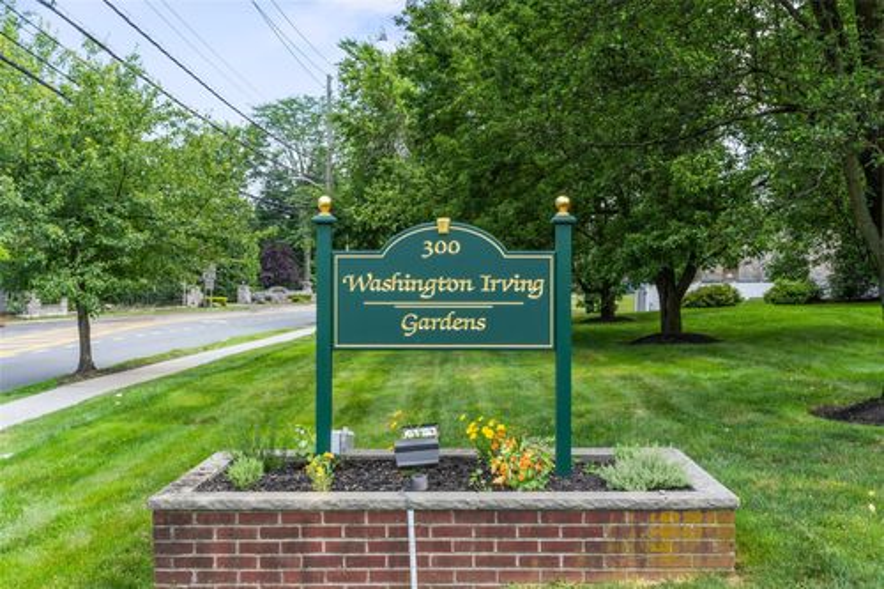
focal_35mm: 33
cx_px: 442
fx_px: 810
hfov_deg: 57.2
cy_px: 294
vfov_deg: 39.9
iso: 100
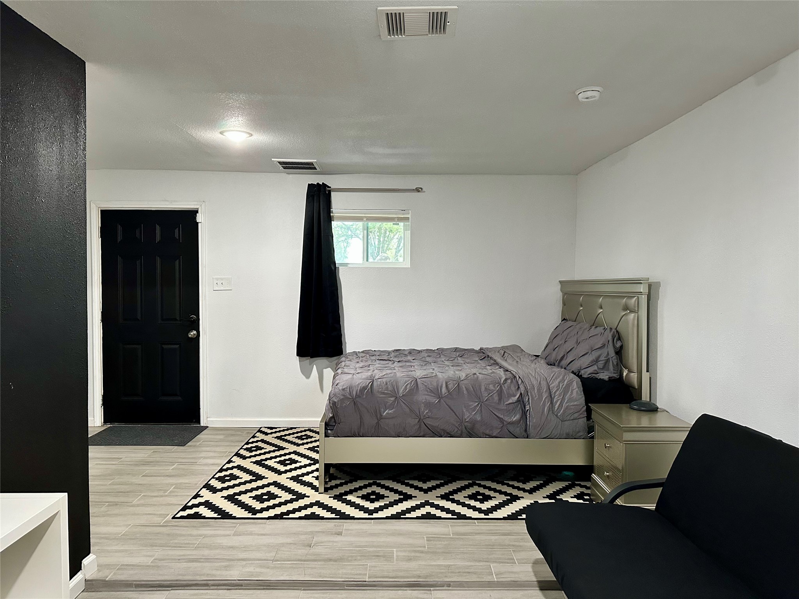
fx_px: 554
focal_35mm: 24
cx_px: 400
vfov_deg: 56.8
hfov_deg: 71.6
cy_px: 300
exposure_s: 1/60
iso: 500
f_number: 1.78
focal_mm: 6.86
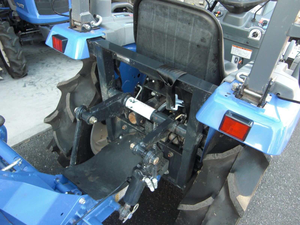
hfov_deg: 63.4
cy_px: 112
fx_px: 243
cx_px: 150
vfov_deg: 49.7
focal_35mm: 28
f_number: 2.6
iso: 200
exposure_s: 1/125
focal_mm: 4.9
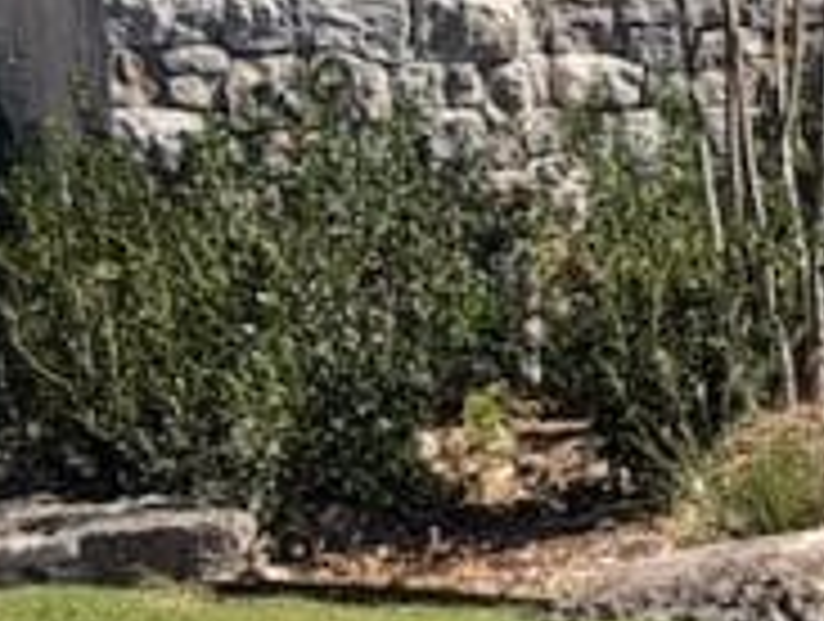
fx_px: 6392
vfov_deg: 5.6
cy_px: 423
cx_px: 2193
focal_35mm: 268
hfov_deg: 6.8
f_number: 1.78
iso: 64
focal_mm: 6.76
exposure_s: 1/4329
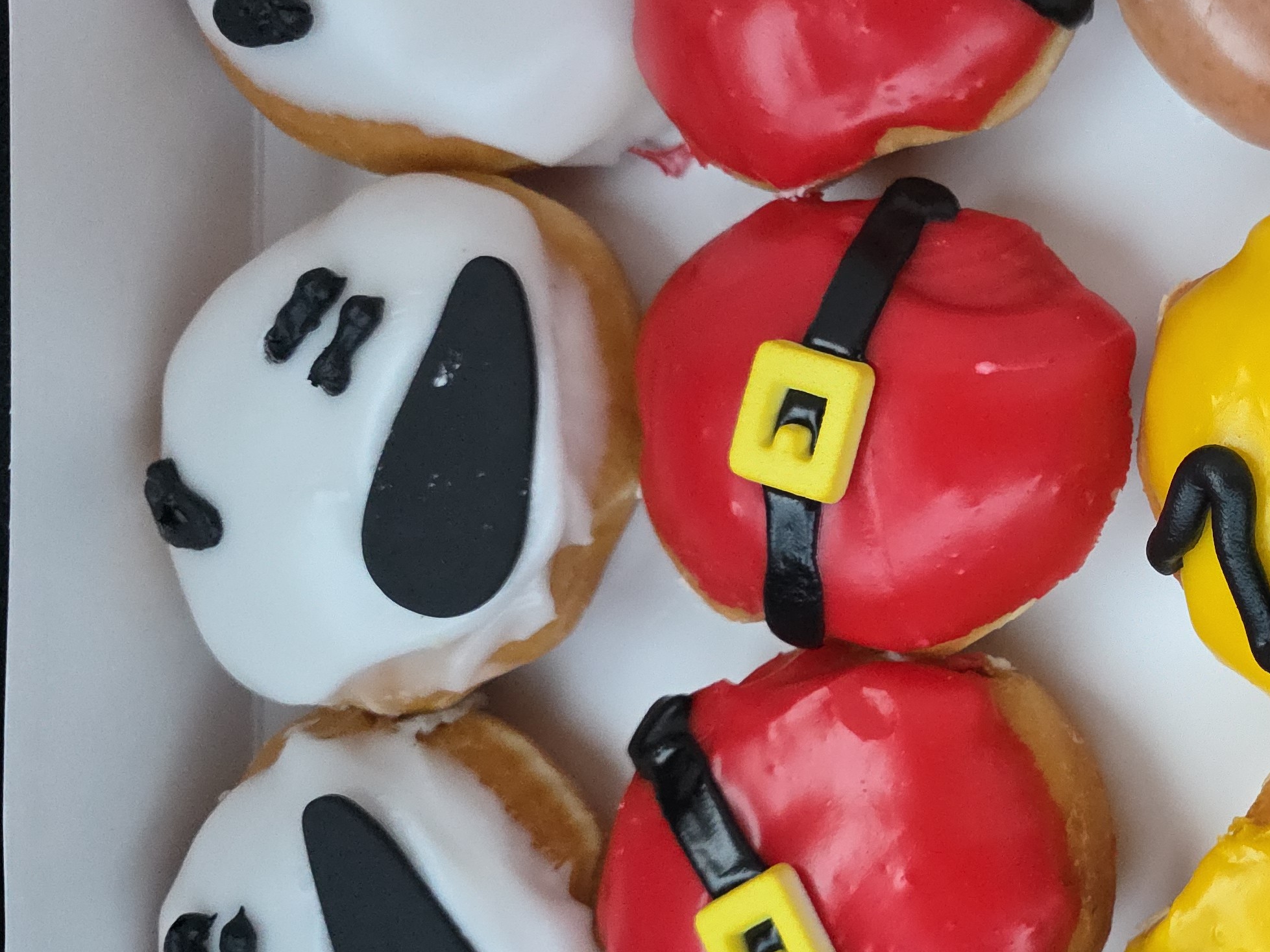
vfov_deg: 30.9
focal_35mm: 47
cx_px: 1256
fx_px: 1724
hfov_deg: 36.5
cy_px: 473
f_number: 1.7
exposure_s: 1/120
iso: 800
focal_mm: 6.3
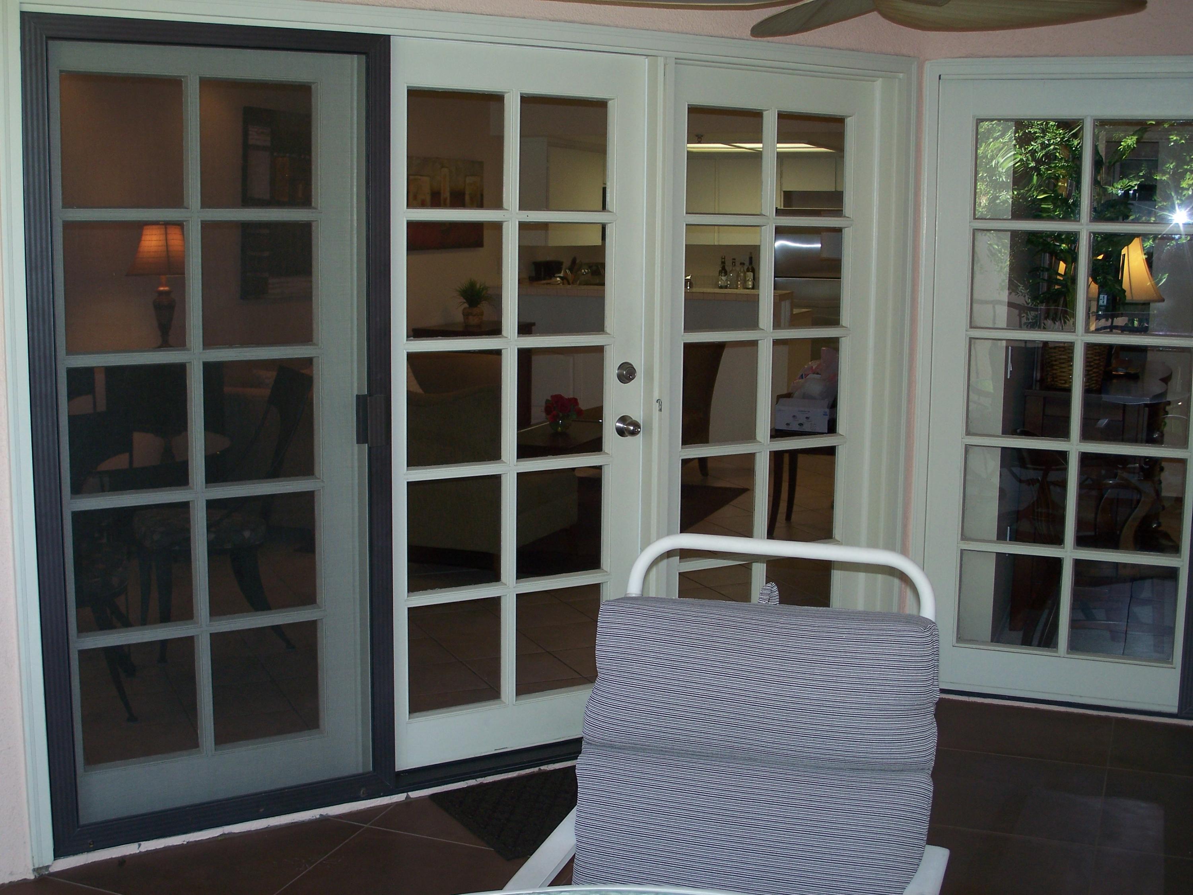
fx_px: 1482
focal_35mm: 43
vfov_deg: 33.6
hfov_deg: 43.9
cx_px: 596
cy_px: 448
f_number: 3.2
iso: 125
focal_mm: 9.1
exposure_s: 1/80
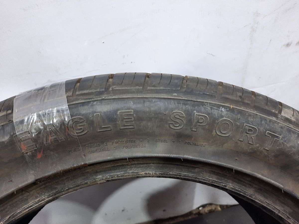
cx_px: 150
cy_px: 112
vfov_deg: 54.9
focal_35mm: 25
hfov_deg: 69.4
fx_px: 216
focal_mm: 4.6
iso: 200
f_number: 2
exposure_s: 1/50
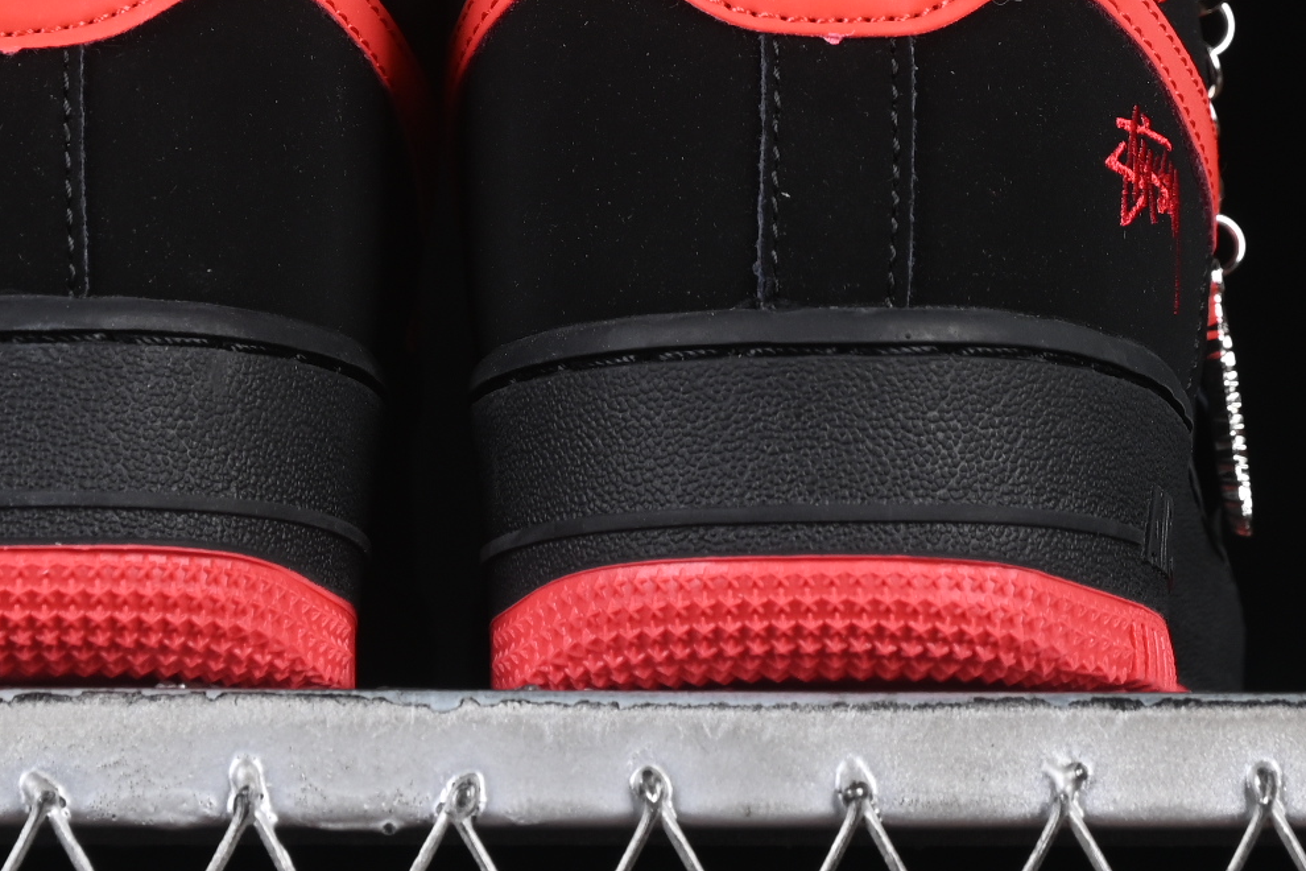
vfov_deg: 6.5
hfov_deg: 9.7
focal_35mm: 211
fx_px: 7654
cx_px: 417
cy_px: -70
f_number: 6.3
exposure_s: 1/60
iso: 160
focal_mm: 50
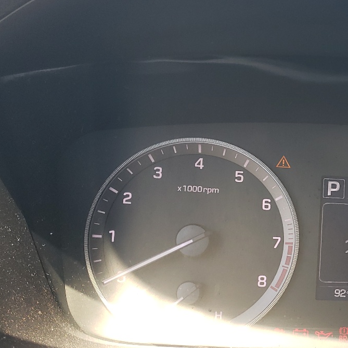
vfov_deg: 31.0
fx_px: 626
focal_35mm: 55
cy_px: 204
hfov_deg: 27.5
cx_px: 413
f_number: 1.5
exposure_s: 1/120
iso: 64
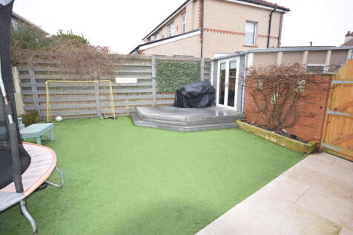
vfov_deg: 63.2
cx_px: 176
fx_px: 191
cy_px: 118
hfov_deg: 85.4
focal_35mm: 20
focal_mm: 13
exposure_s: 1/125
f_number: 5.6
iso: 800
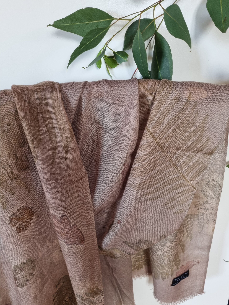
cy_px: 152
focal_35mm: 26
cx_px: 114
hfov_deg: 53.1
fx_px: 229
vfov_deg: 67.3
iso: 250
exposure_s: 1/100
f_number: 1.8
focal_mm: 5.4
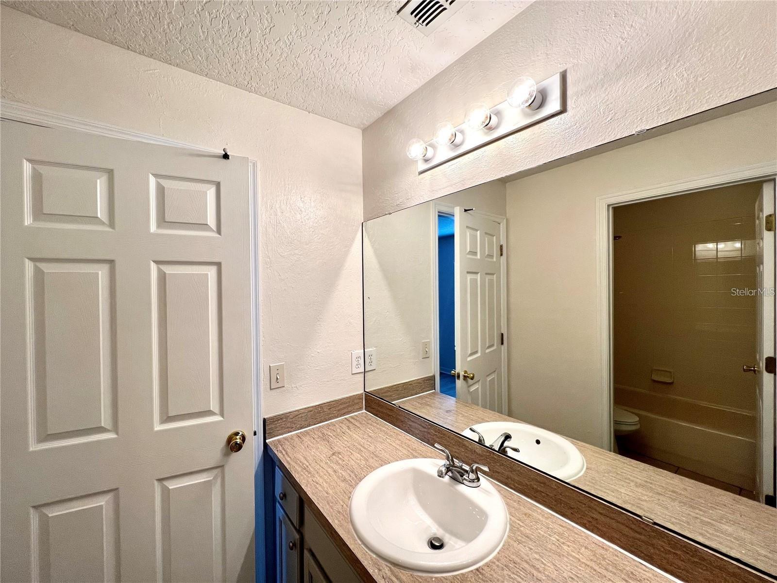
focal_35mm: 13
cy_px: 292
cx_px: 388
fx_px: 292
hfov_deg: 106.2
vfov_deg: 89.9
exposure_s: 1/120
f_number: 1.8
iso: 80
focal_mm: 1.57
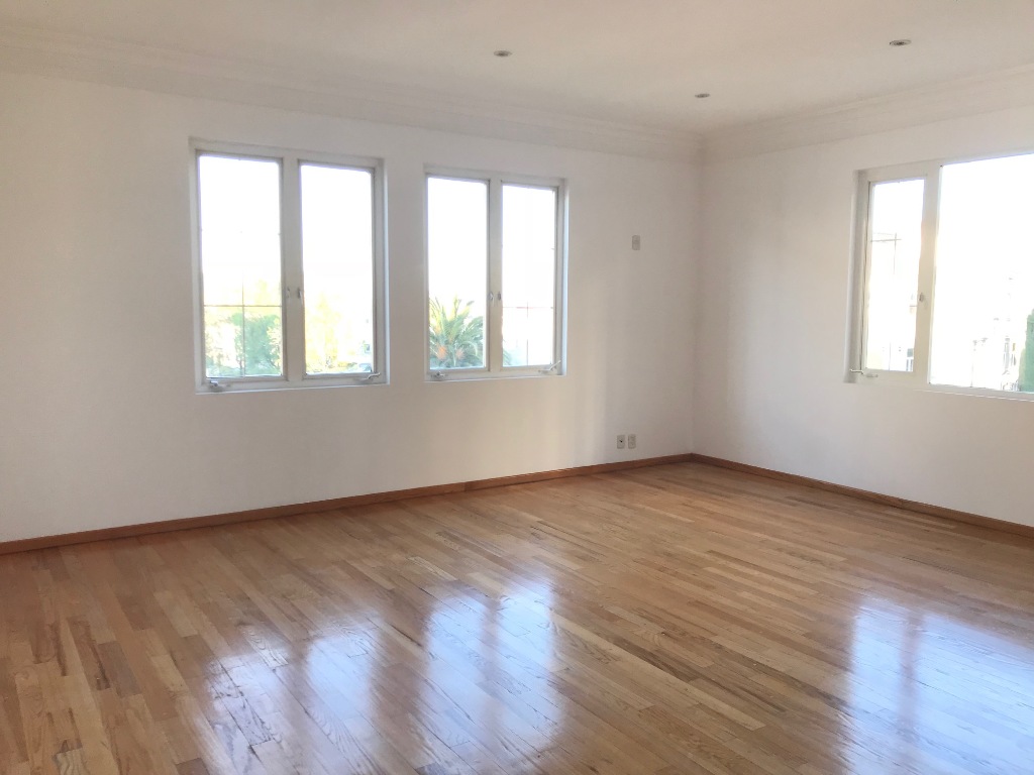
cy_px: 388
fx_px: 836
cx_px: 517
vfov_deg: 49.7
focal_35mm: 28
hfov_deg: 63.4
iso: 25
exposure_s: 1/60
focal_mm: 3.99
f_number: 1.8
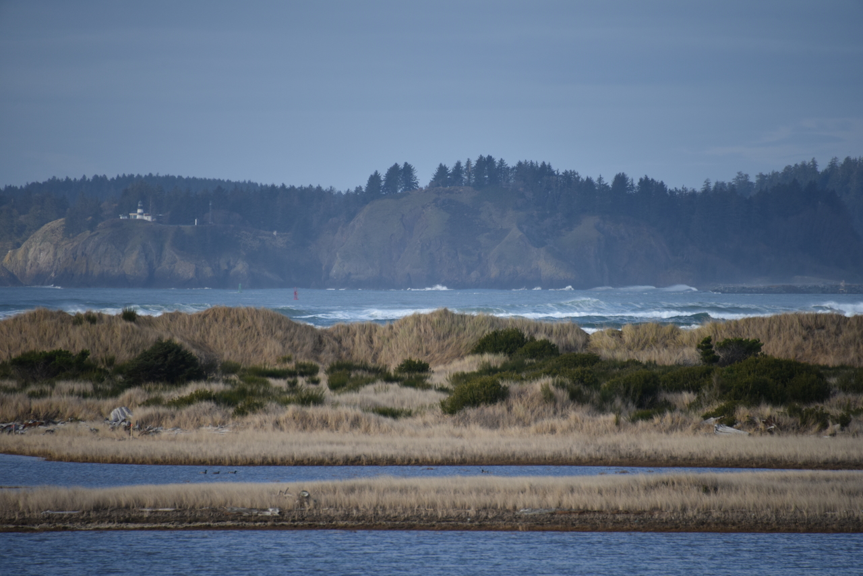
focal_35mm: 300
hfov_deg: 6.9
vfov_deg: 4.6
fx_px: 7193
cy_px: 288
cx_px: 432
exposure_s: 1/640
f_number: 5.6
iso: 250
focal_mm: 300
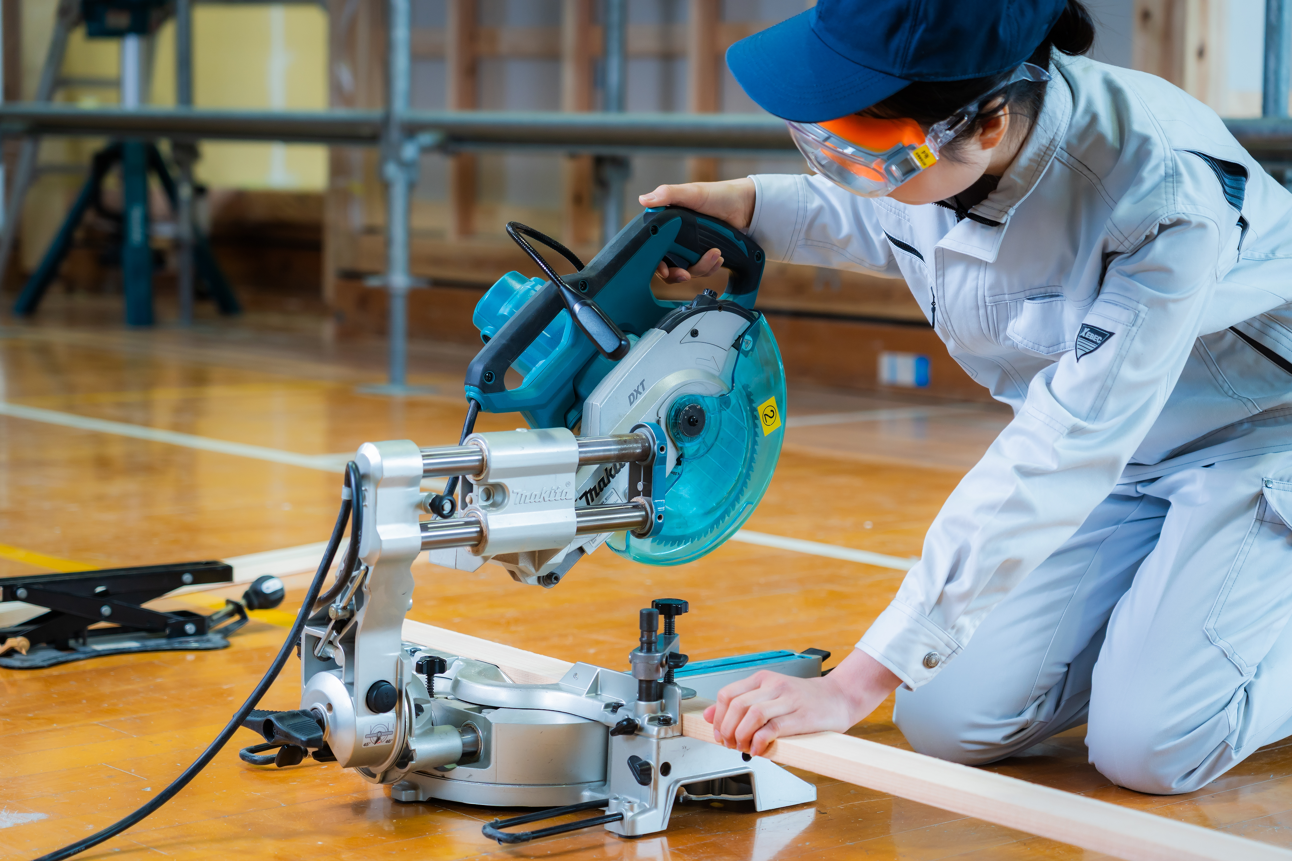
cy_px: 430
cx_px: 646
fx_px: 2656
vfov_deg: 18.4
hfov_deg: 27.3
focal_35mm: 74
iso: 400
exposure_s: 1/100
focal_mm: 74
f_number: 4
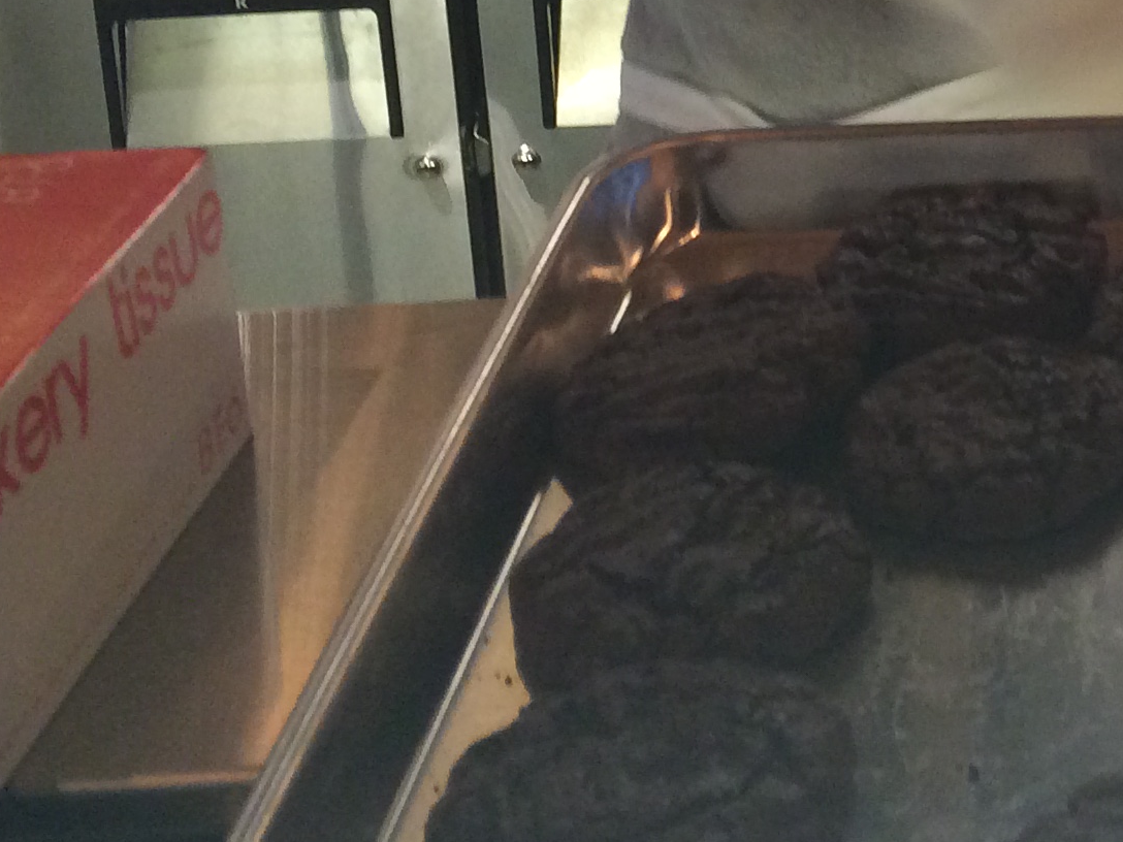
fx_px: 2822
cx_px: 1340
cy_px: -368
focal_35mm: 87
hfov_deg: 21.0
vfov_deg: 15.8
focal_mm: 4.15
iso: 160
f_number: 2.2
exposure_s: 1/30
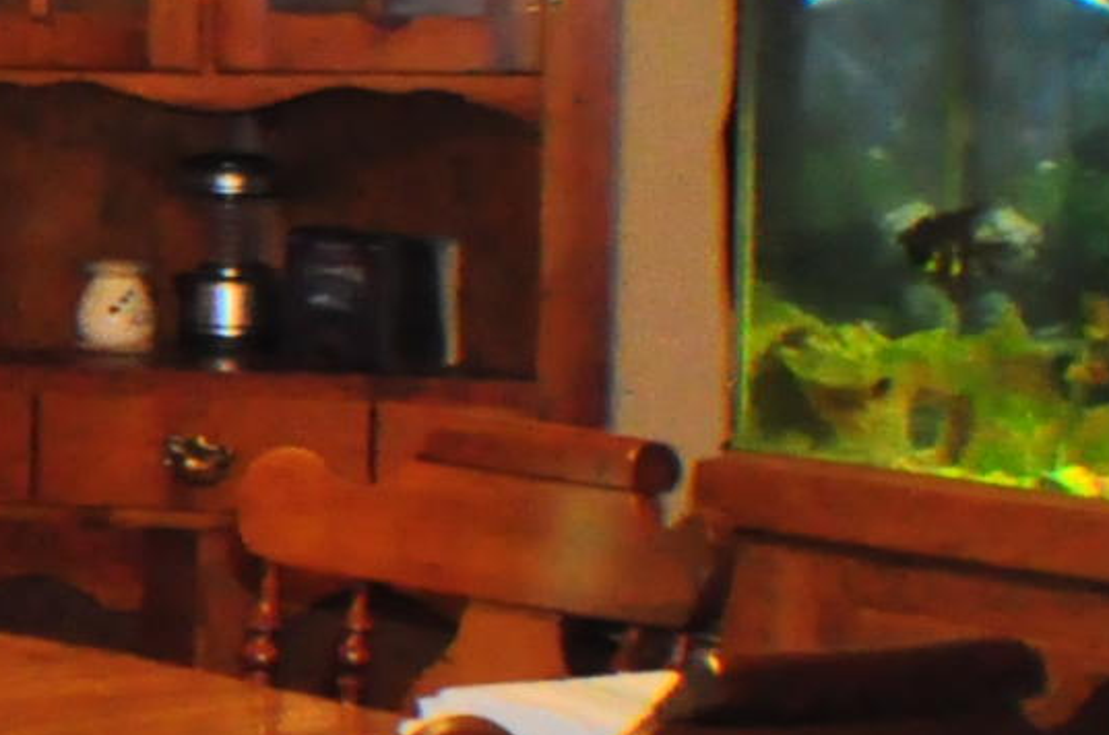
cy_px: 78
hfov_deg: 8.9
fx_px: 6704
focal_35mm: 218
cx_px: -1187
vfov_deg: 6.3
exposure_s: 1/60
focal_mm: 26
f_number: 8
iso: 3200
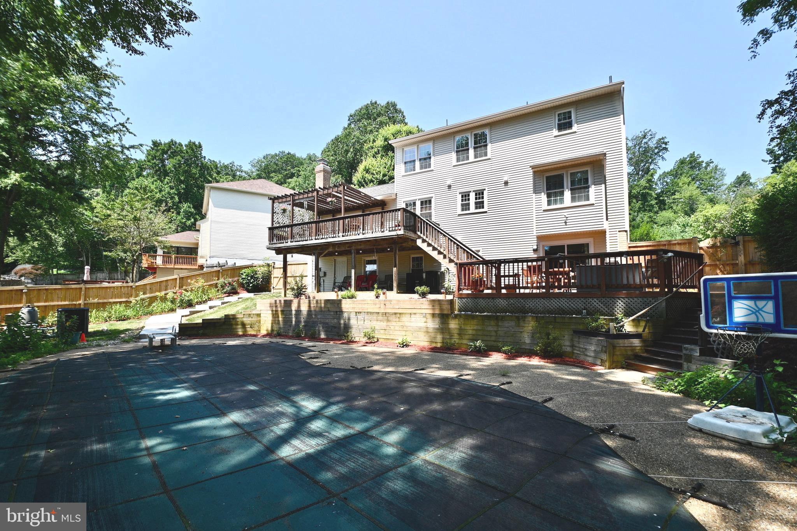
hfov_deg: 100.4
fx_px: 332
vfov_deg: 77.3
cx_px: 398
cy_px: 266
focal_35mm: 15
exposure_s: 1/640
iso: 200
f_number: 7.1
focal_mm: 10
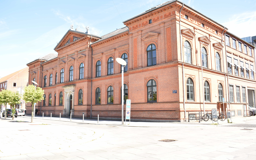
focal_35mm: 31
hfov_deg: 61.2
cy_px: 76
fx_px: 216
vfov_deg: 40.6
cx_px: 127
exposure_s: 1/125
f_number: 5.6
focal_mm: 20
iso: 125
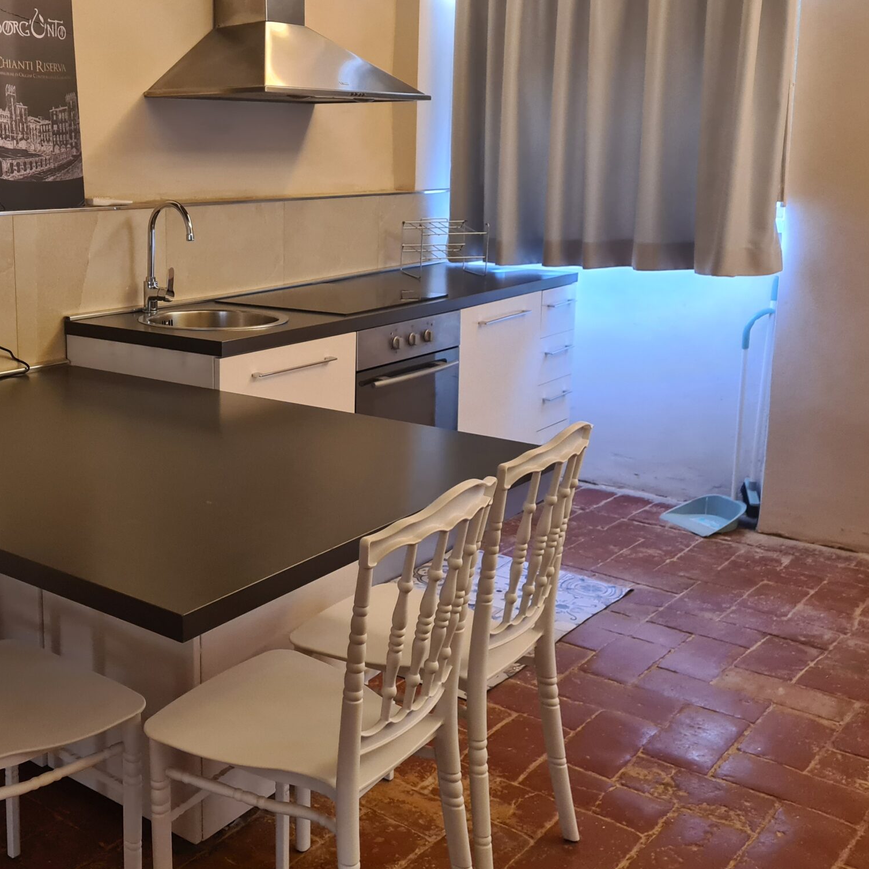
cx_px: 209
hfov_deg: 41.5
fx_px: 1108
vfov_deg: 42.7
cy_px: 368
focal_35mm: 39
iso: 640
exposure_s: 1/50
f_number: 1.8
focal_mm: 5.4
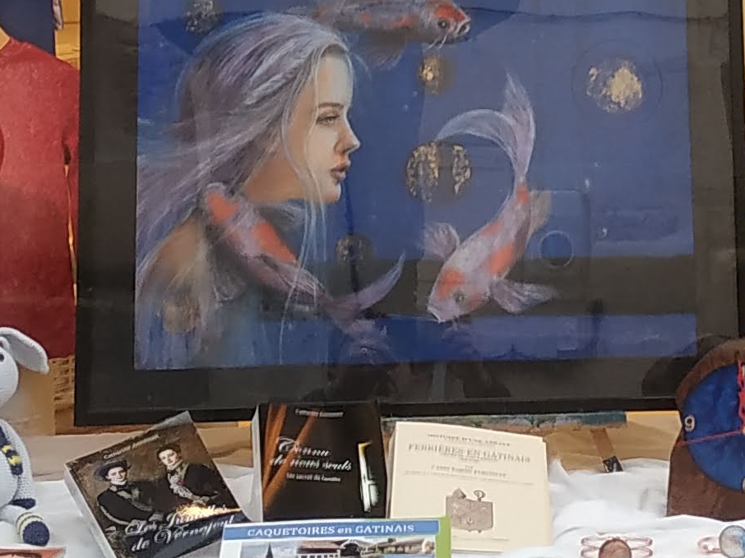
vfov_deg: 13.7
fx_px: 2281
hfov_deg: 18.5
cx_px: 544
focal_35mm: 106
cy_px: -47
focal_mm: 3.94
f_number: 1.9
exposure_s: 1/50
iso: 200
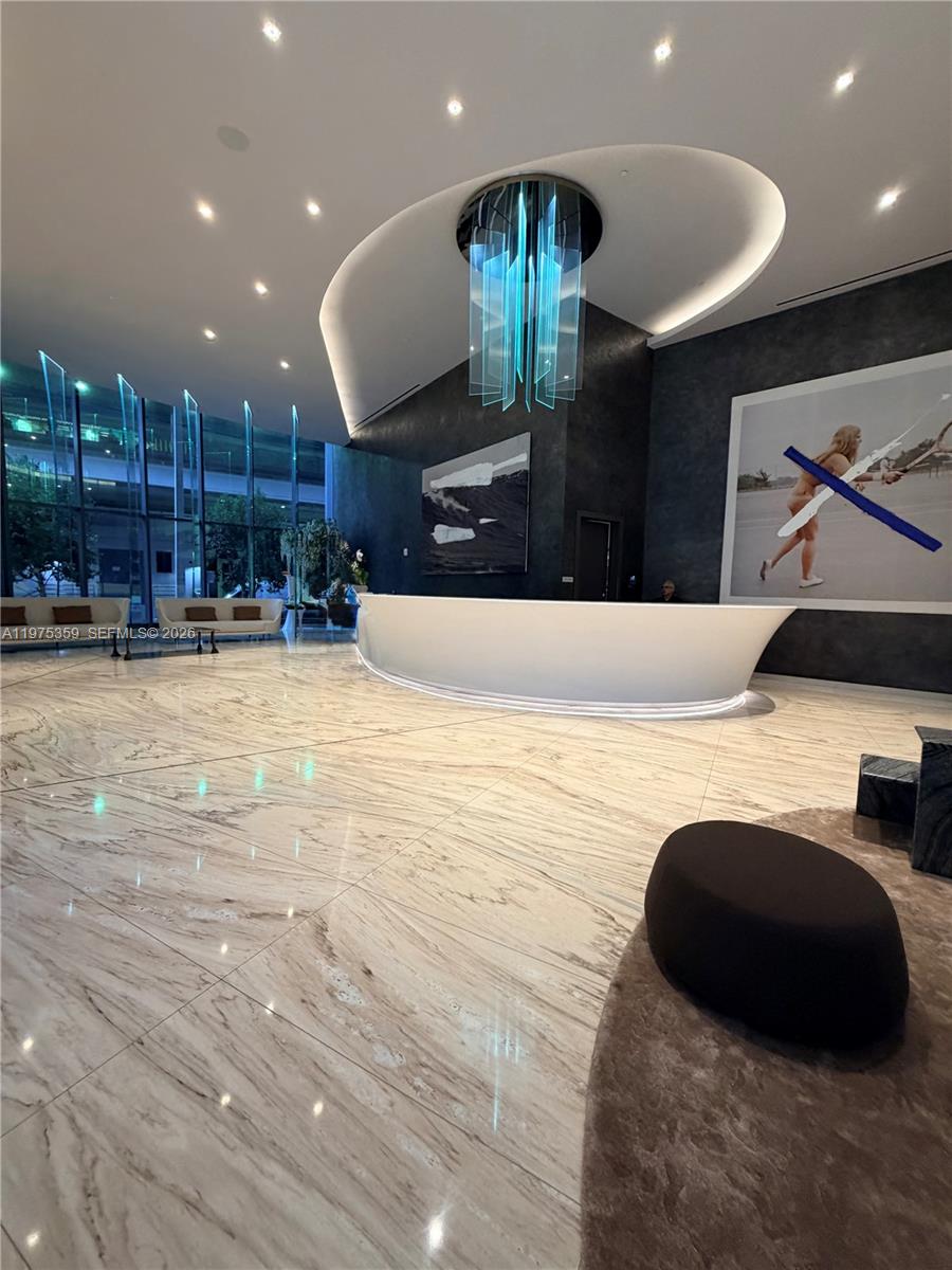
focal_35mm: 14
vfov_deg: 102.1
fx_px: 513
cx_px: 476
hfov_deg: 85.7
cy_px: 635
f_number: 2.2
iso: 250
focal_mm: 2.22
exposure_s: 1/101
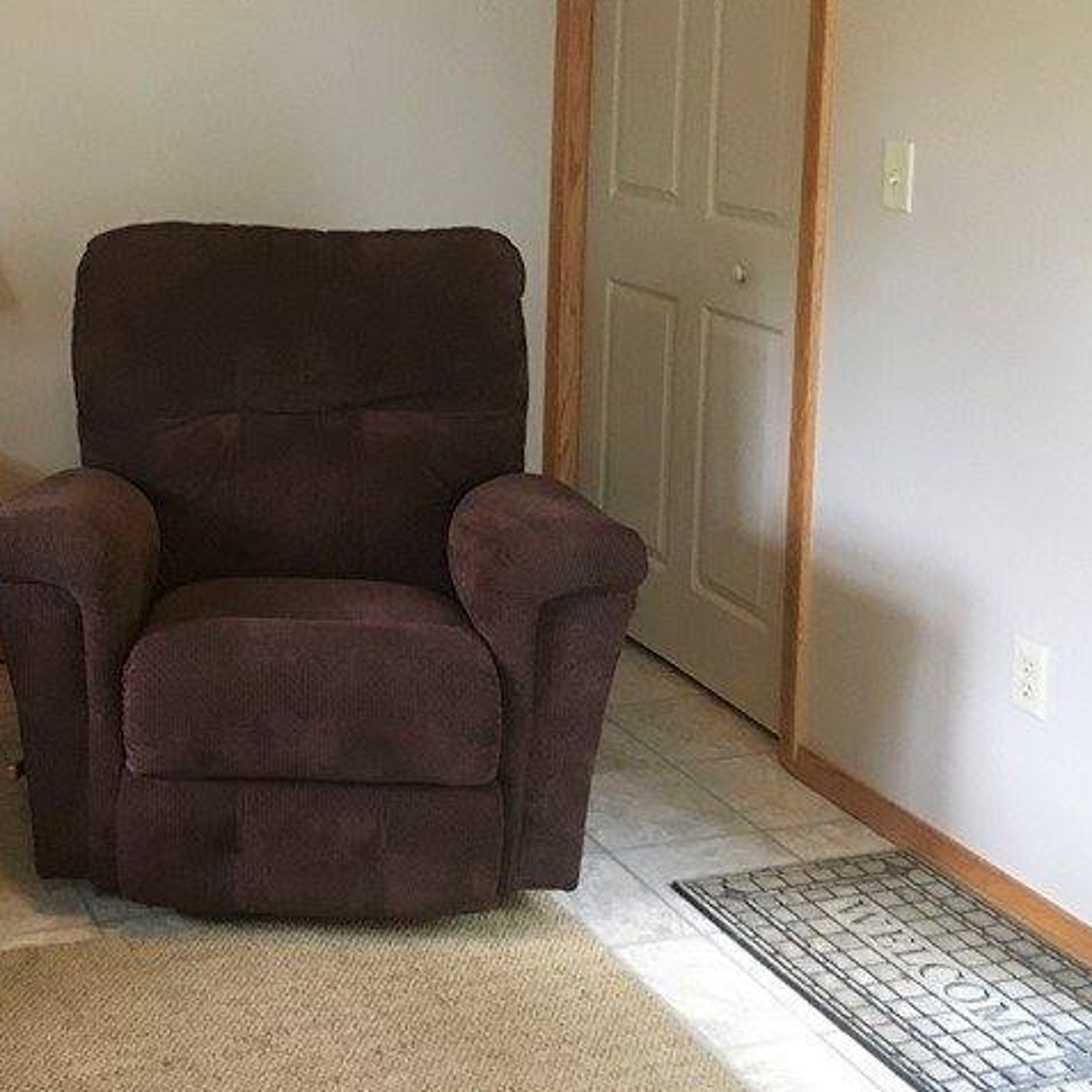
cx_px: 201
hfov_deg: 30.3
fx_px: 1963
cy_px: 240
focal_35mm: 55
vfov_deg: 30.4
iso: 200
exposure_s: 1/30
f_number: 2.2
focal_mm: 4.15
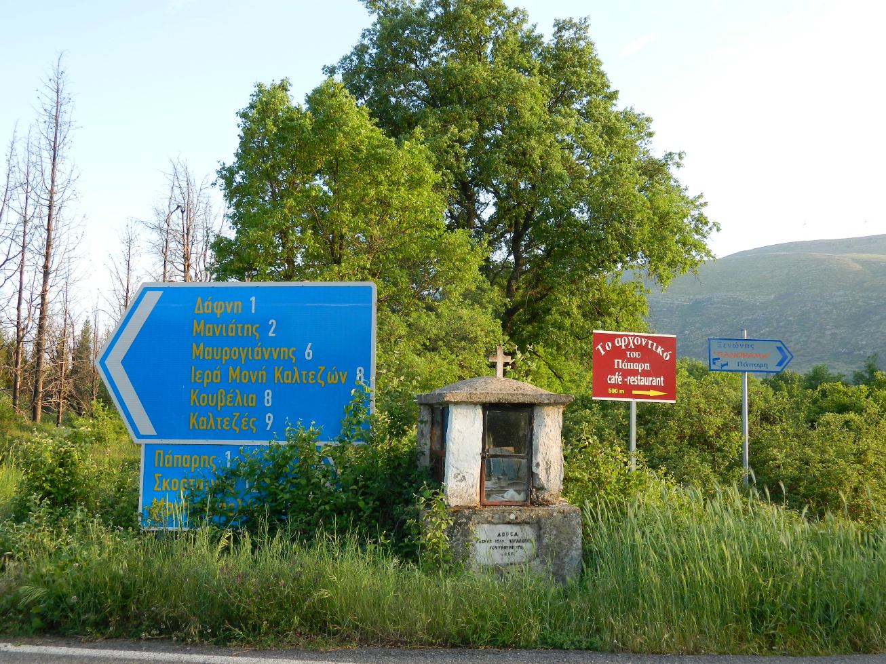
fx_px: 1049
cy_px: 332
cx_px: 443
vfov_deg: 35.1
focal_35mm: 41
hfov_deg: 45.8
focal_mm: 7.3
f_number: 3.5
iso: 80
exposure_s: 1/125
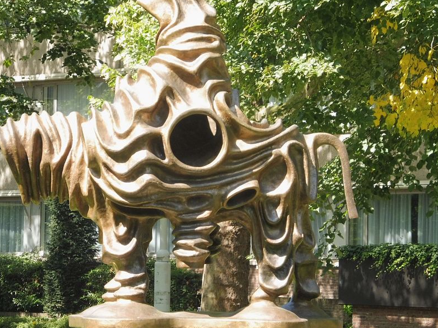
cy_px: 156
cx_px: 175
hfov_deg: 8.1
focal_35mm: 243
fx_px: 3075
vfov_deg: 6.1
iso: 200
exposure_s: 1/100
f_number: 6.3
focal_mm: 33.3
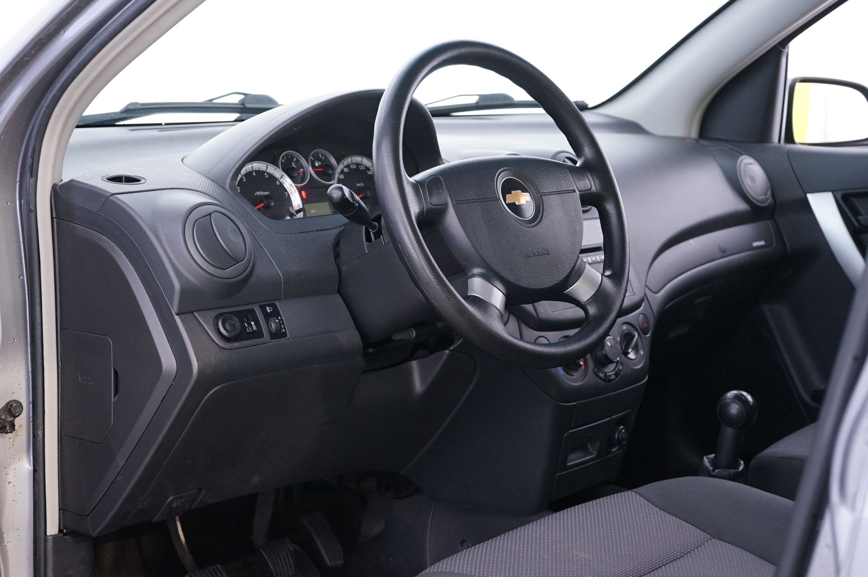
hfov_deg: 37.6
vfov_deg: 25.5
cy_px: 288
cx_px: 434
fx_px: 1277
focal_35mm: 53
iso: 3200
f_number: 5.6
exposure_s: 1/10
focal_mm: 53
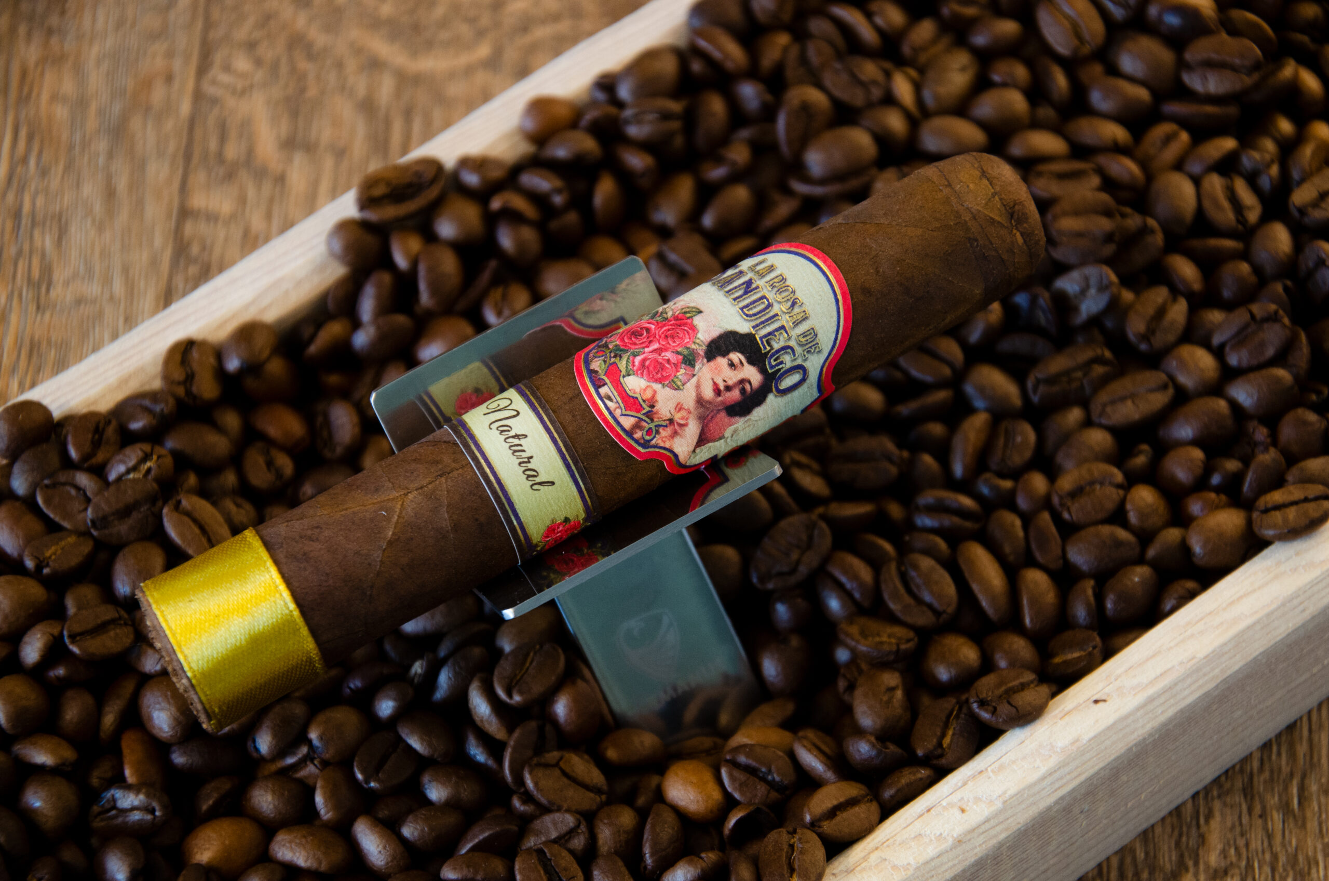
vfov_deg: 11.4
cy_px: 440
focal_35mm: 120
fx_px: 4421
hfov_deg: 17.1
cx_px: 664
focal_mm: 80
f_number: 5.3
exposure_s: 1/30
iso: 800
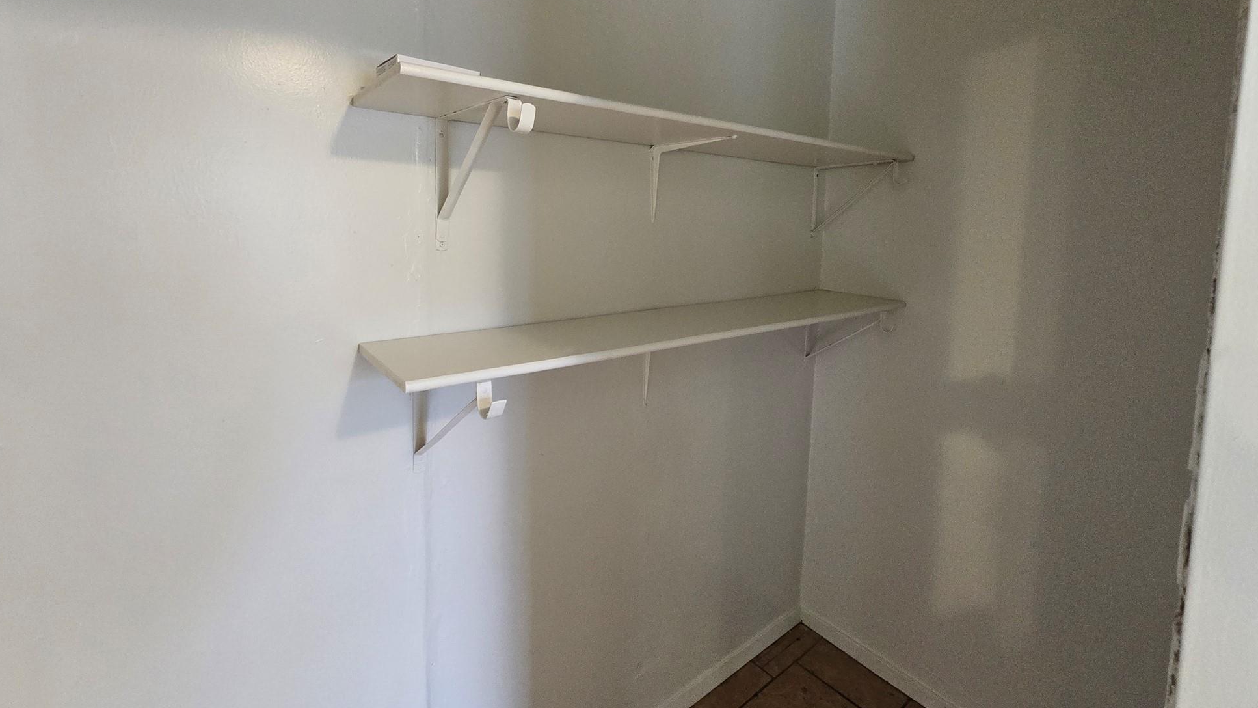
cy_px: 262
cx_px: 607
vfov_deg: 69.3
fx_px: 500
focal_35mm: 15
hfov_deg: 103.0
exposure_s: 1/60
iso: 400
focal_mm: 2.2
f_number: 2.2
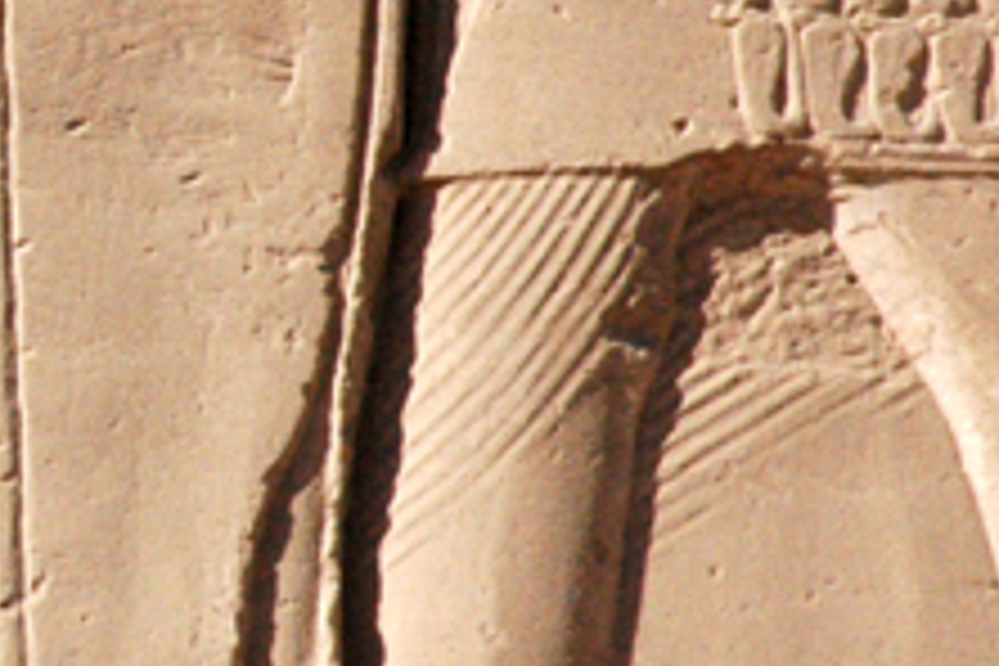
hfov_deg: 5.5
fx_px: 10128
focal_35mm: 365
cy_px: -108
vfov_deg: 3.8
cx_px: -950
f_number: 16
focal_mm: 60
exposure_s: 1/1000
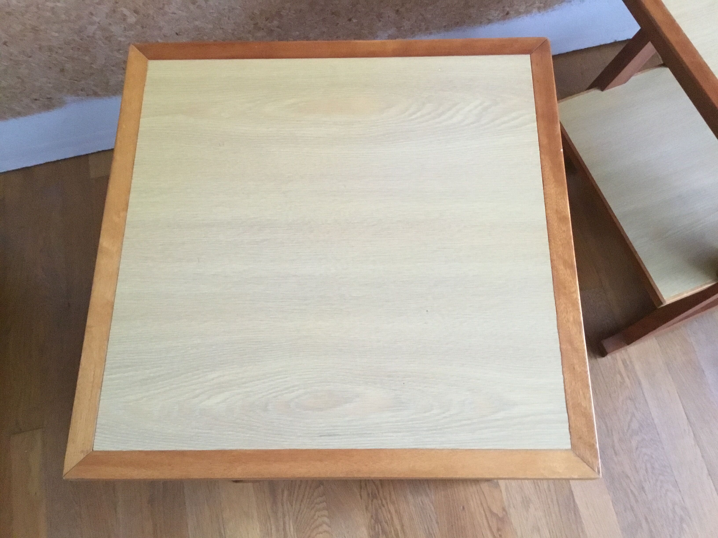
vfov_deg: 45.4
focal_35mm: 31
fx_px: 643
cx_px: 359
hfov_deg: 58.4
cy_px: 269
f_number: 2.4
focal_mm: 3.3
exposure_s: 1/17
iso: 250
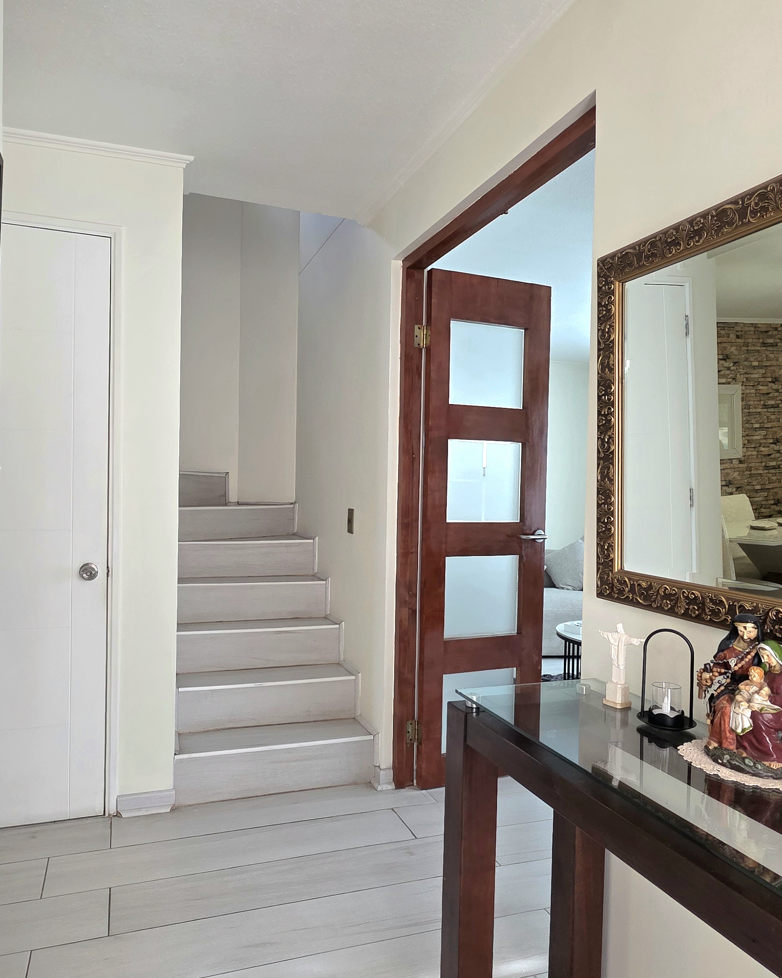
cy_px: 515
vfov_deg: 75.0
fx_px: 636
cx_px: 349
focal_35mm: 22
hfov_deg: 63.0
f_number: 1.9
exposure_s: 1/120
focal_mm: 2.2
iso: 125
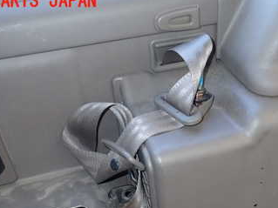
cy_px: 186
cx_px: 200
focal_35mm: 47
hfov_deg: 39.6
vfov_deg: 29.6
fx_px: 377
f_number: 2
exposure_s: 1/30
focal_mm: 4.5
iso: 200
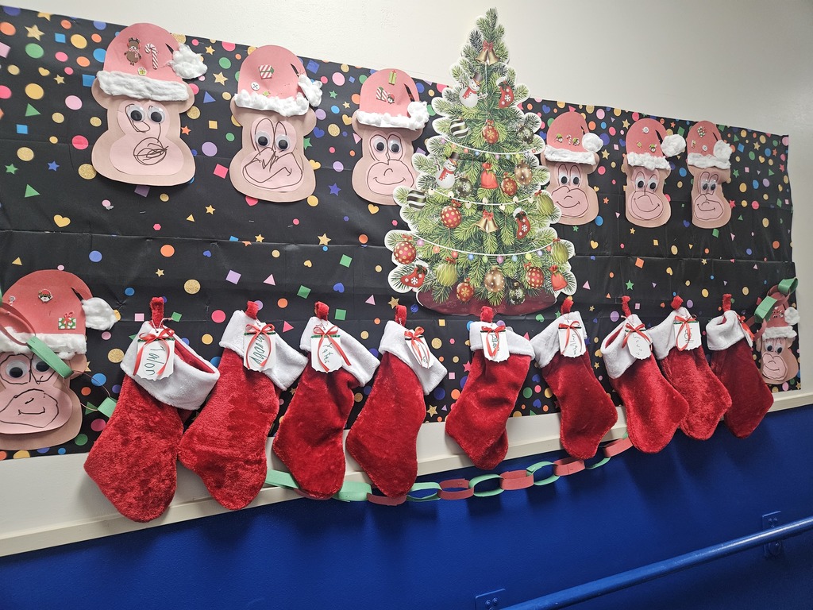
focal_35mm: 23
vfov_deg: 58.9
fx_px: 540
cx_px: 406
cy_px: 305
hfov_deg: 73.9
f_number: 1.8
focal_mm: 5.4
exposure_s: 1/120
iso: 400
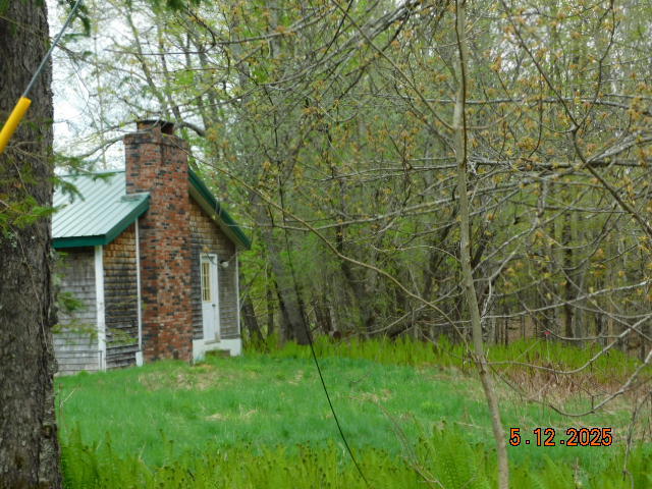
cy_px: 244
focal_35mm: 66
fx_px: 1243
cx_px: 326
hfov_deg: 29.4
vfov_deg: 22.3
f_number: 4.2
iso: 125
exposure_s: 1/200
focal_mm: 11.7
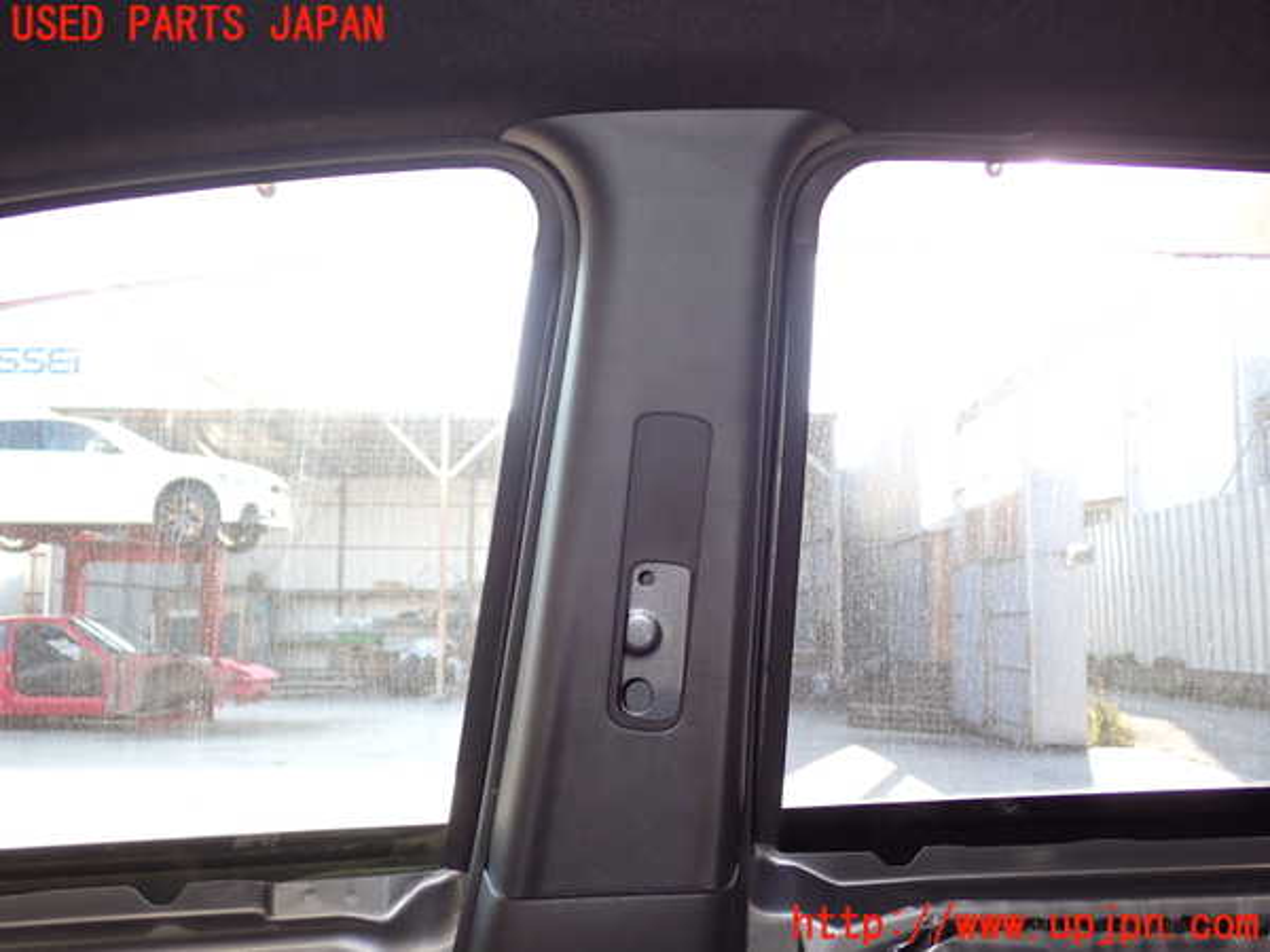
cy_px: 476
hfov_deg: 51.4
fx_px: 1321
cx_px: 635
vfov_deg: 39.7
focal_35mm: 36
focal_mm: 6.37
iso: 100
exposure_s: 1/80
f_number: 2.5
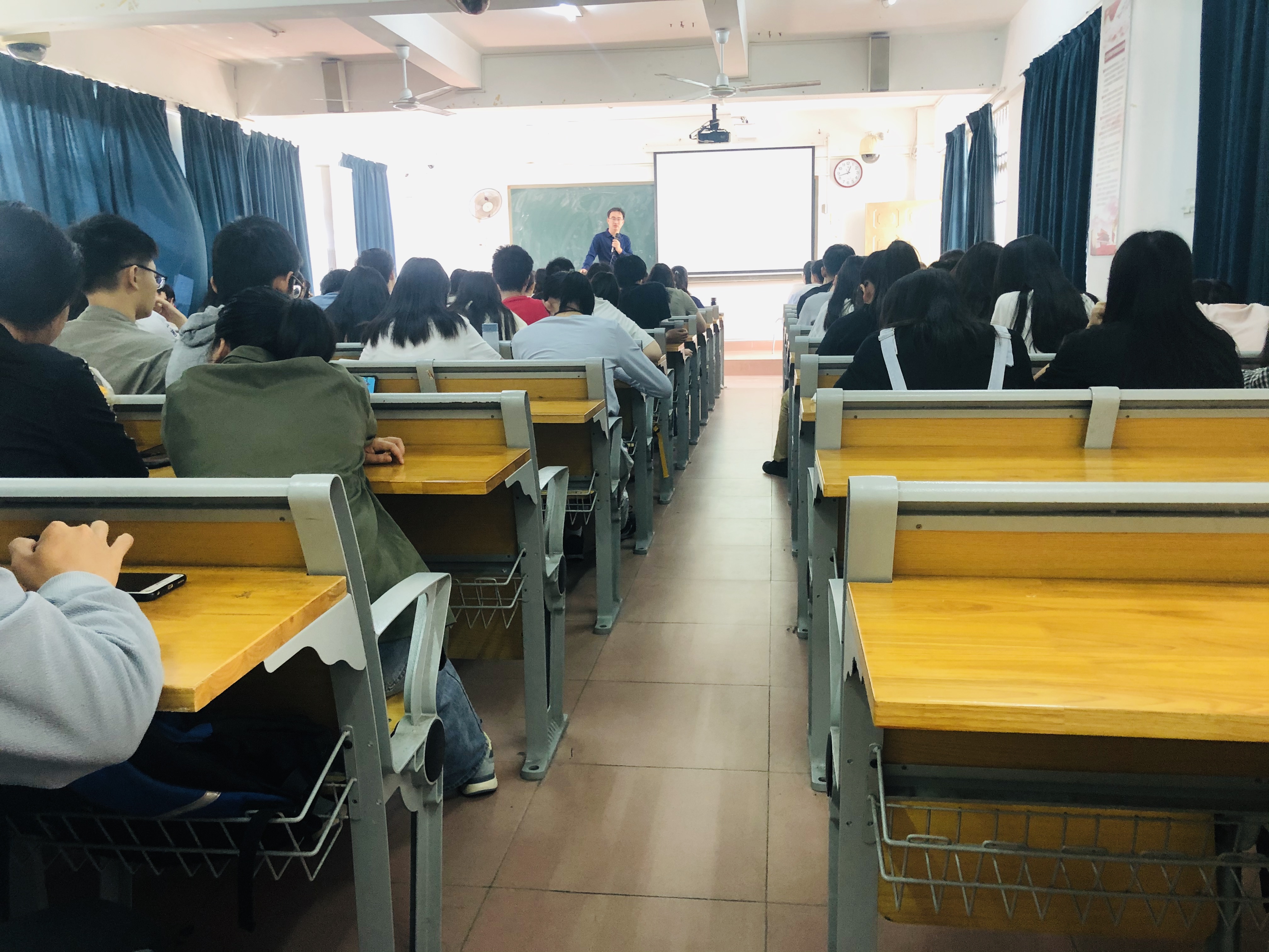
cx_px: 634
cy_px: 476
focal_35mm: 28
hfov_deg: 63.4
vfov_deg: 49.7
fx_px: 1026
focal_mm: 3.99
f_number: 1.8
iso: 50
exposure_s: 1/15
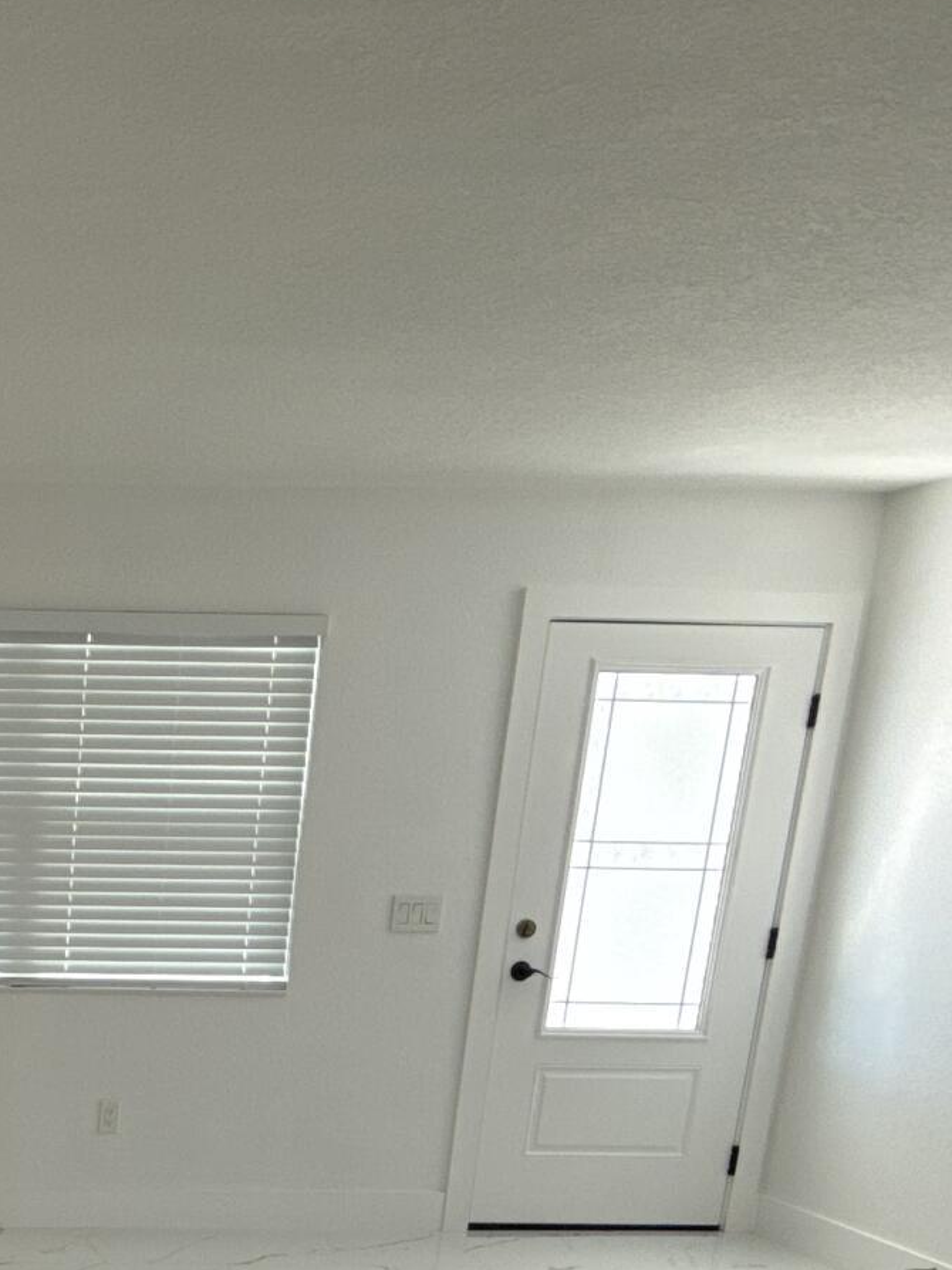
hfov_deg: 26.3
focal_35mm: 47
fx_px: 1724
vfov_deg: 36.5
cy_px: 1259
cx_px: -281
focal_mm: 2.22
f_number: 2.2
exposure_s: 1/100
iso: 100
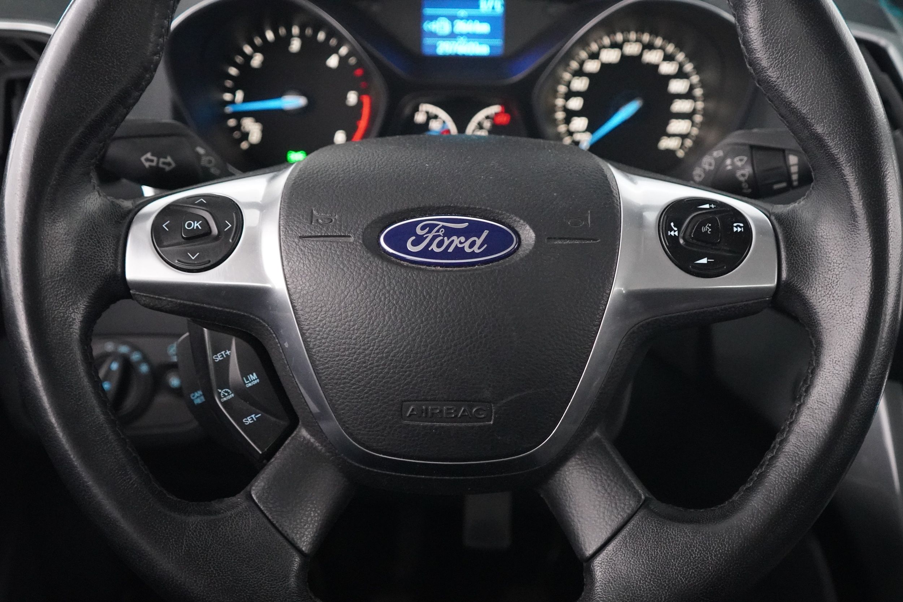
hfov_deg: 46.4
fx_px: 1053
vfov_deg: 31.9
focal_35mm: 42
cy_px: 301
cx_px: 452
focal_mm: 28
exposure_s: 1/25
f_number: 3.5
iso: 6400
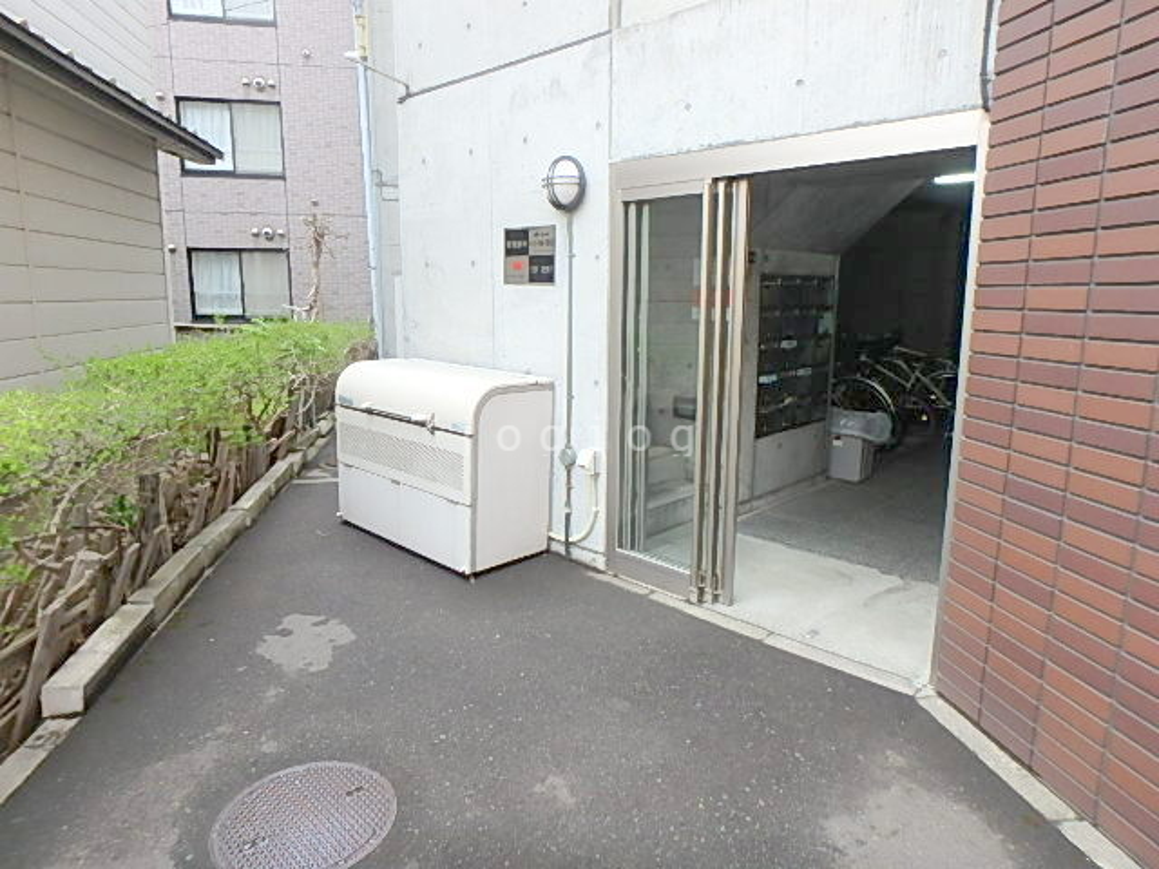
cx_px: 580
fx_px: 703
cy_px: 434
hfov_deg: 79.0
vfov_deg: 63.4
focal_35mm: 21
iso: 200
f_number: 3.5
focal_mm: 3.7
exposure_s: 1/60
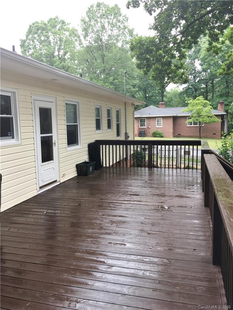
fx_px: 260
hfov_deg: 48.2
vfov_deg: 61.7
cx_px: 116
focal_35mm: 29
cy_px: 155
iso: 32
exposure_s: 1/120
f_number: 2.2
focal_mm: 4.15
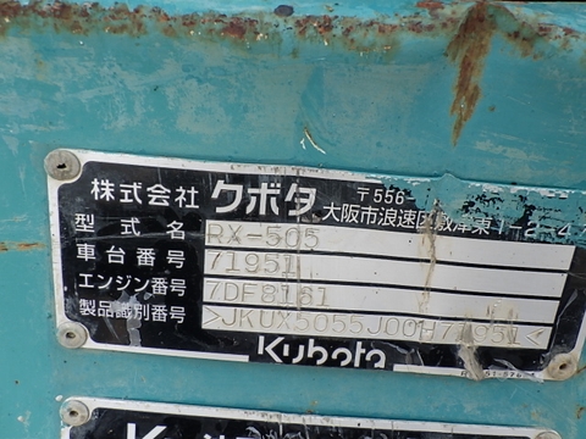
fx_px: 576
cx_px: 293
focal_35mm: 34
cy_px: 220
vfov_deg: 41.8
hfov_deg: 54.0
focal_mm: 6.1
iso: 125
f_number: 4.6
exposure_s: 1/250
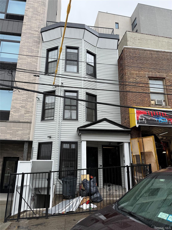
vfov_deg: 71.6
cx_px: 86
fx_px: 159
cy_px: 115
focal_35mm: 24
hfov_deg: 56.8
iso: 80
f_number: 1.78
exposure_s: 1/898
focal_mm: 6.76
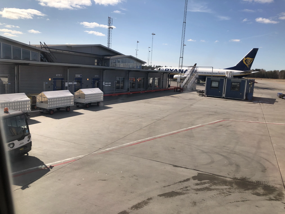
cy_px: 107
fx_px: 231
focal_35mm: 28
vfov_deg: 49.7
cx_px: 142
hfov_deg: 63.4
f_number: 1.8
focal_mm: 4
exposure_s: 1/1845
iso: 20
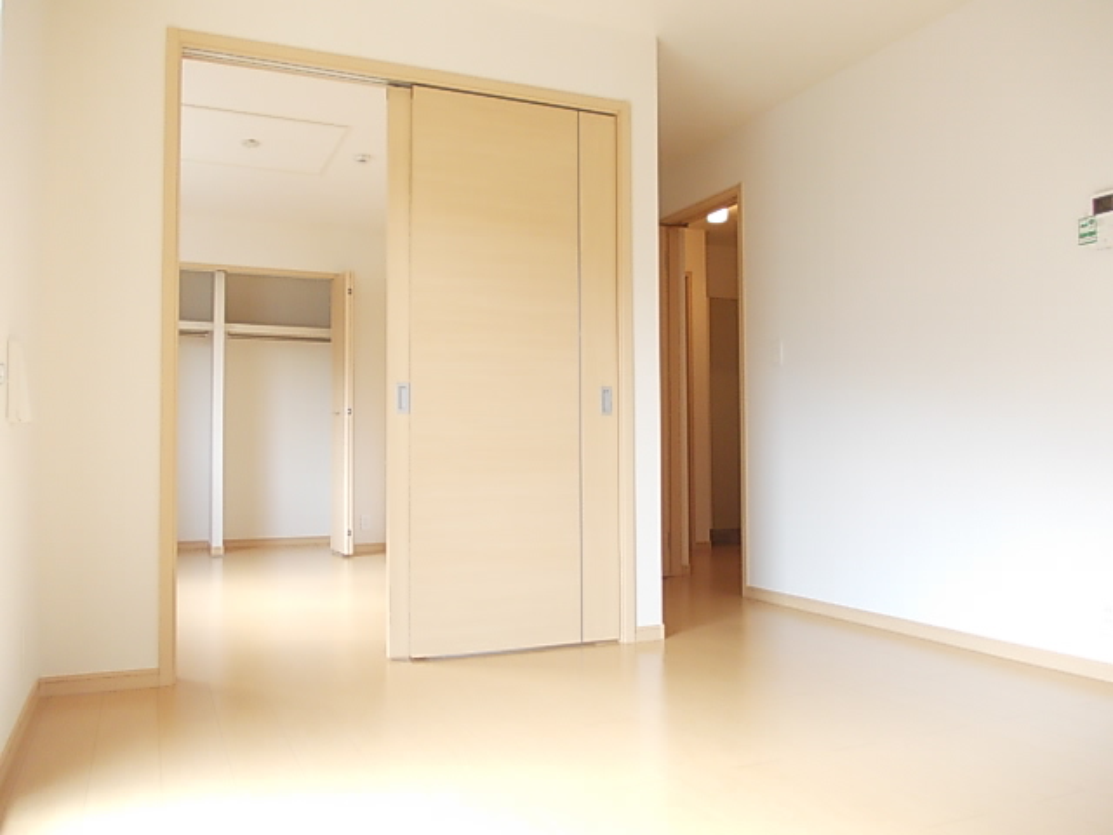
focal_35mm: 28
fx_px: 900
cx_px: 556
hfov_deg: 63.4
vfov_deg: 49.7
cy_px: 418
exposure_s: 1/50
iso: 200
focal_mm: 4
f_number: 2.7
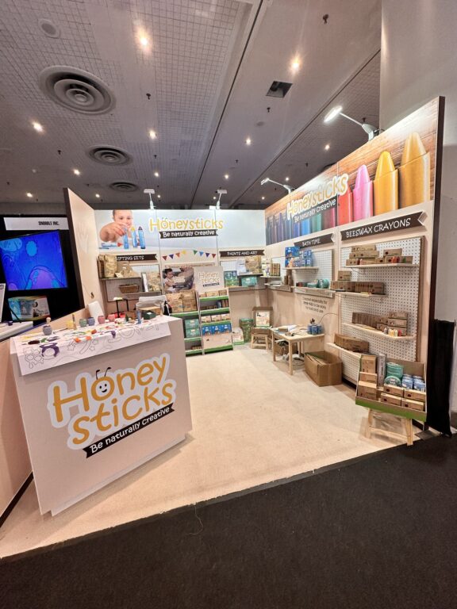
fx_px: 246
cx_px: 228
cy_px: 304
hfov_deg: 85.7
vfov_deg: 102.1
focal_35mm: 14
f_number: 2.2
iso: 125
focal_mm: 2.22
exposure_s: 1/120
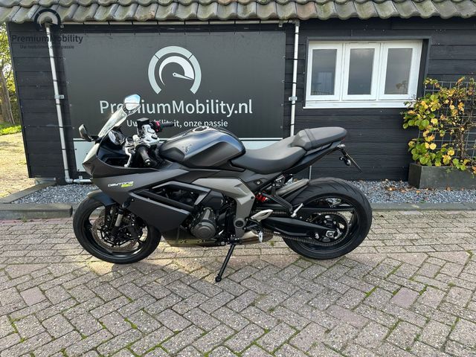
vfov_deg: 56.8
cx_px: 238
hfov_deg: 71.6
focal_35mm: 24
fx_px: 330
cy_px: 178
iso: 80
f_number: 1.78
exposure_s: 1/370
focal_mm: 6.86
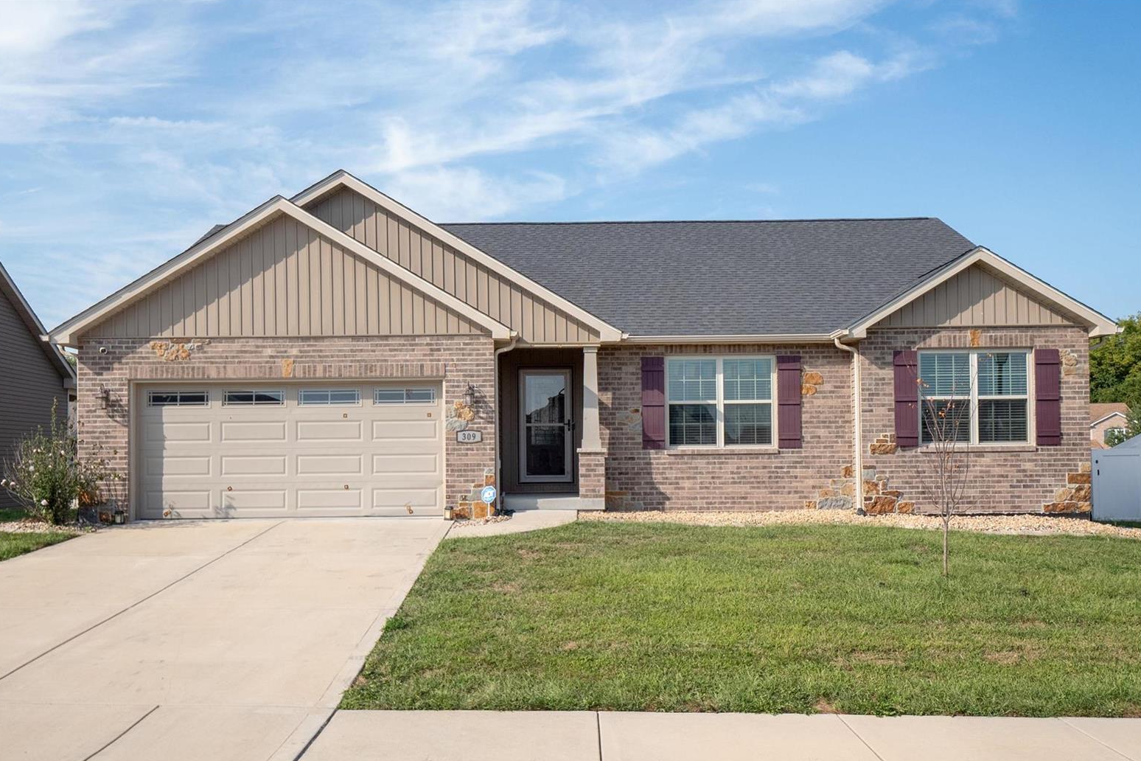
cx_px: 569
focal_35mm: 31
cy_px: 389
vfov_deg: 42.3
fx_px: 982
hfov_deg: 60.3
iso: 400
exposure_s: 1/500
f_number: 8
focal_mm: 15
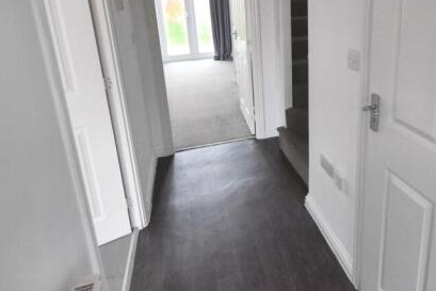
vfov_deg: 50.8
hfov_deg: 72.1
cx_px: 280
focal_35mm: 24
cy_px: 70
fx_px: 291
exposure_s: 1/125
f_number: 3.5
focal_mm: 10
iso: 1250
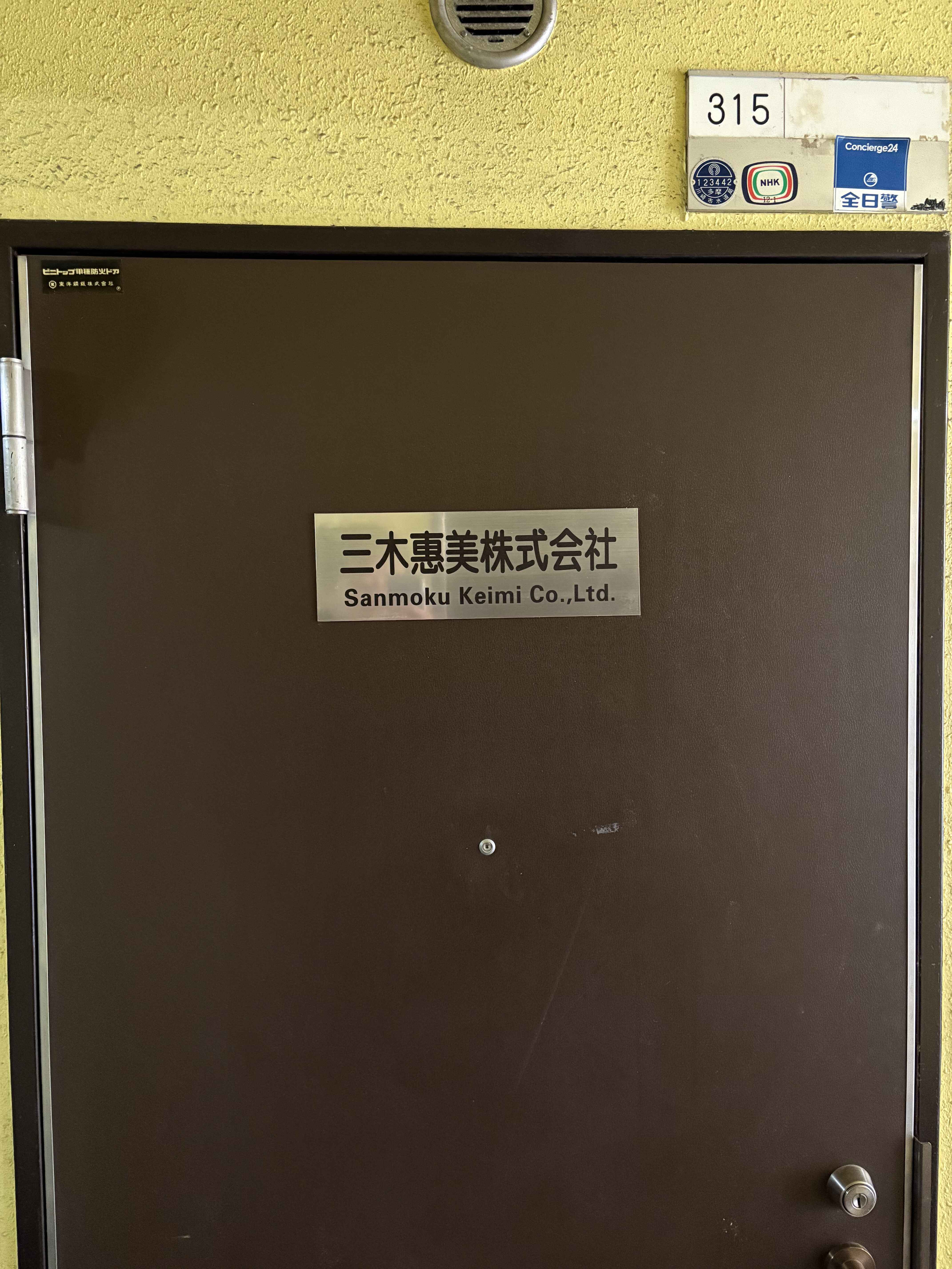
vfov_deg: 67.3
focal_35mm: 26
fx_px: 953
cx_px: 476
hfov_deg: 53.1
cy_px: 634
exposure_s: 1/25
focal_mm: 5.96
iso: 800
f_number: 1.6
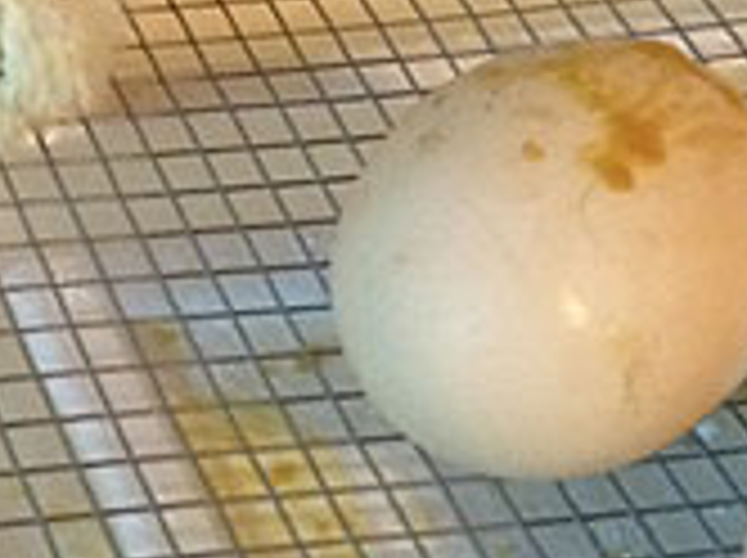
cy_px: -54
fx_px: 2500
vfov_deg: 12.5
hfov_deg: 15.6
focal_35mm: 116
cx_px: -378
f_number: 2.2
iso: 320
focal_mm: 4.12
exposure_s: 1/15
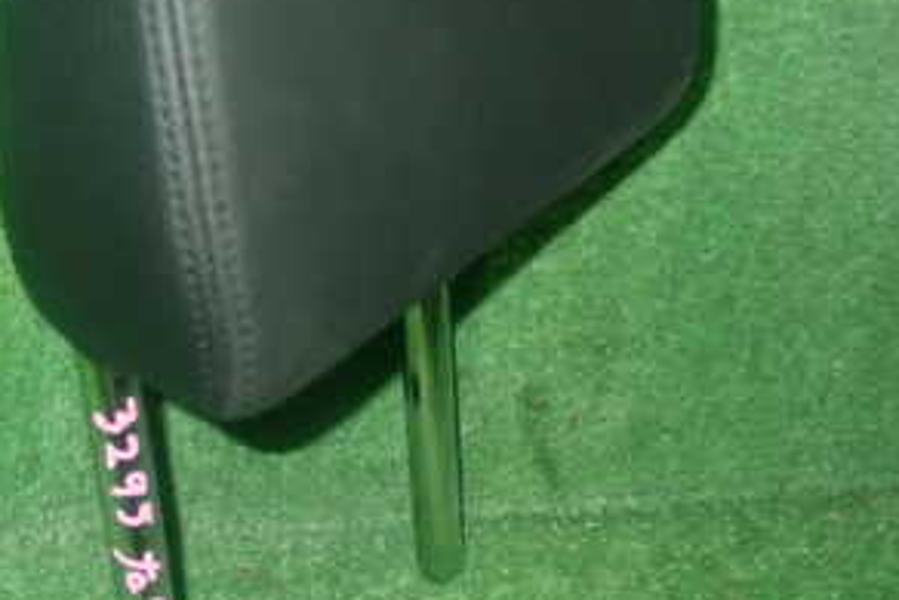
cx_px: 225
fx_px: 1924
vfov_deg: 17.7
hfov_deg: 26.0
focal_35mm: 77
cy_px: 277
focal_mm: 6.37
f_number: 2.5
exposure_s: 1/40
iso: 400
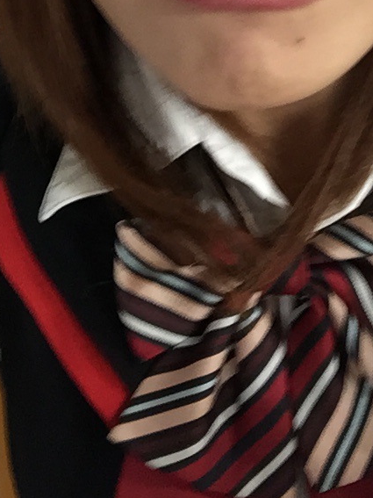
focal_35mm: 70
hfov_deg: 21.0
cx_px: 219
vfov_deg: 25.6
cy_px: -61
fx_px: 1006
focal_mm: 2.65
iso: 125
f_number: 2.2
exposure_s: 1/30
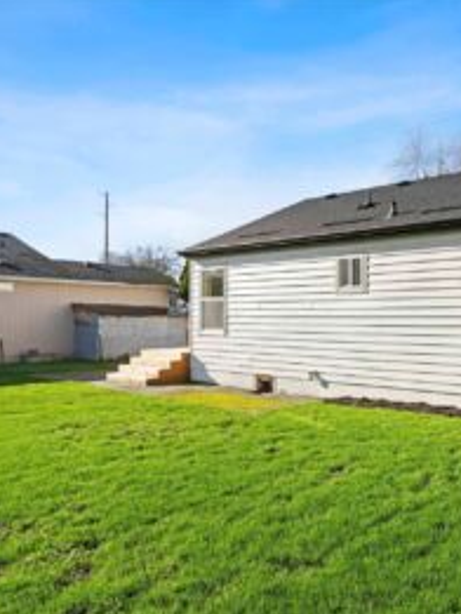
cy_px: 309
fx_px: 497
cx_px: 412
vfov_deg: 63.4
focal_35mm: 28
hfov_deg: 45.3
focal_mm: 19
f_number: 8
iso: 200
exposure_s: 1/400
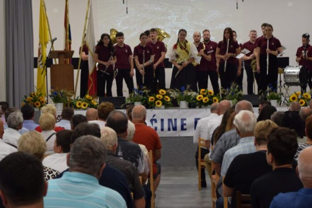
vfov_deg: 12.6
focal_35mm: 109
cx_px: 217
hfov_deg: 18.7
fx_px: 944
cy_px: 95
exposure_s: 1/60
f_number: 4.2
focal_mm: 40
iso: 450
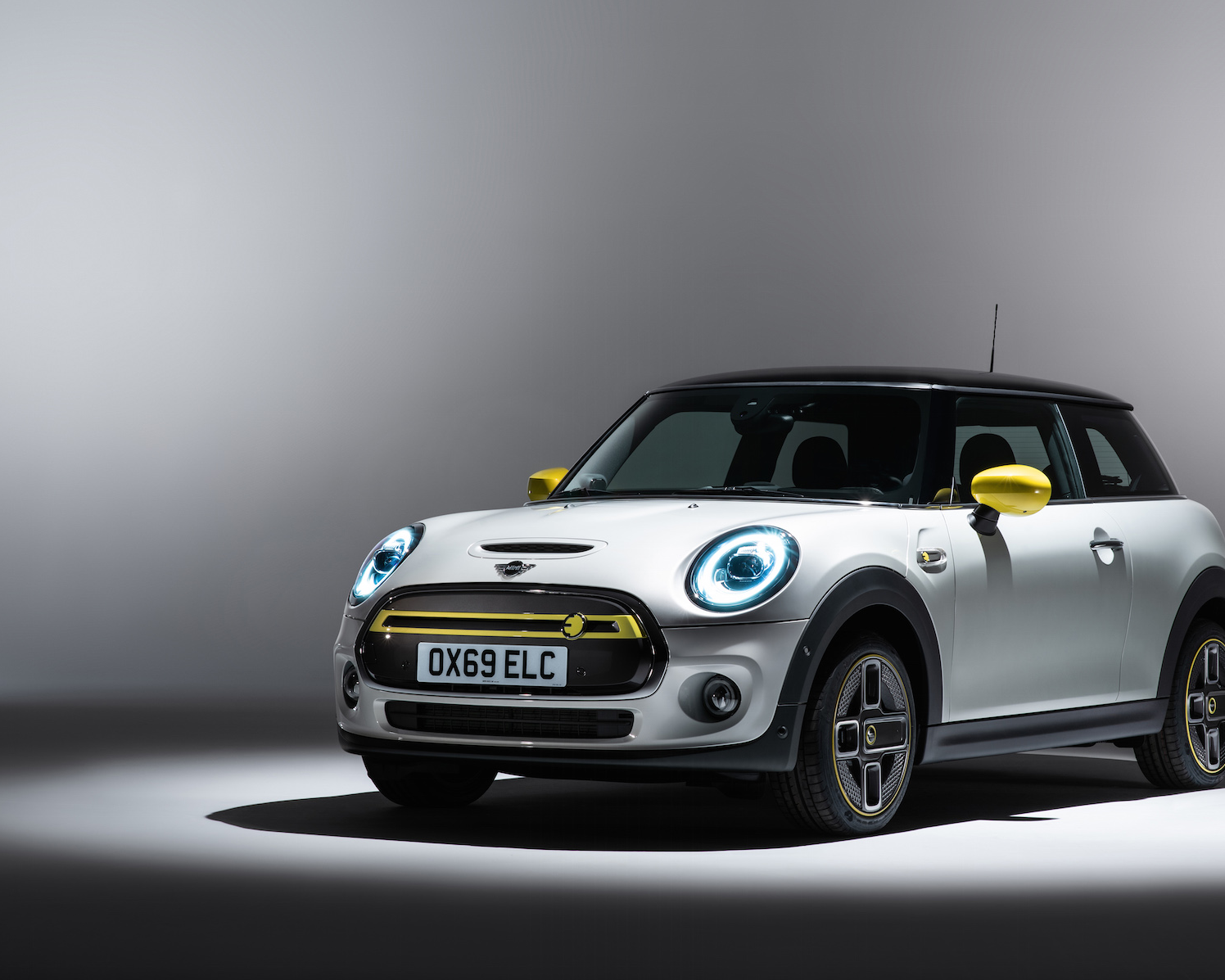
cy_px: 490
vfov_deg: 16.0
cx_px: 706
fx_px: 3481
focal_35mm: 96
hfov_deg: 19.9
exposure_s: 1
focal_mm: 85
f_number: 14
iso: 100
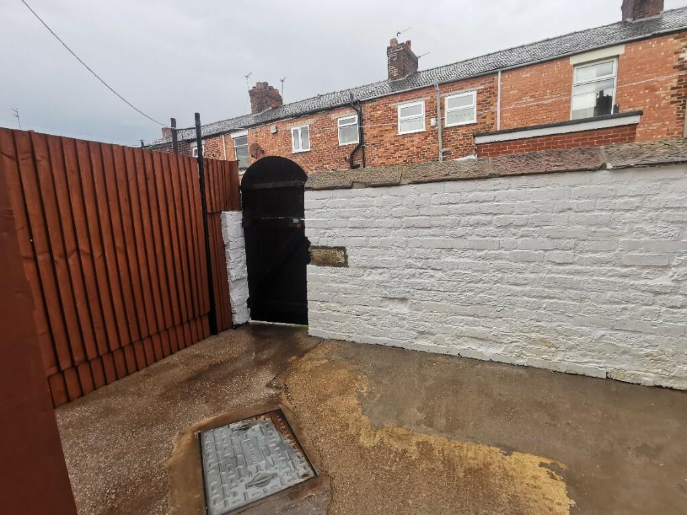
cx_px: 344
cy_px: 258
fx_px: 337
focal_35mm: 17
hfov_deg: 91.0
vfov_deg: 74.7
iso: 50
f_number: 2.2
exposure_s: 1/389
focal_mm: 2.26
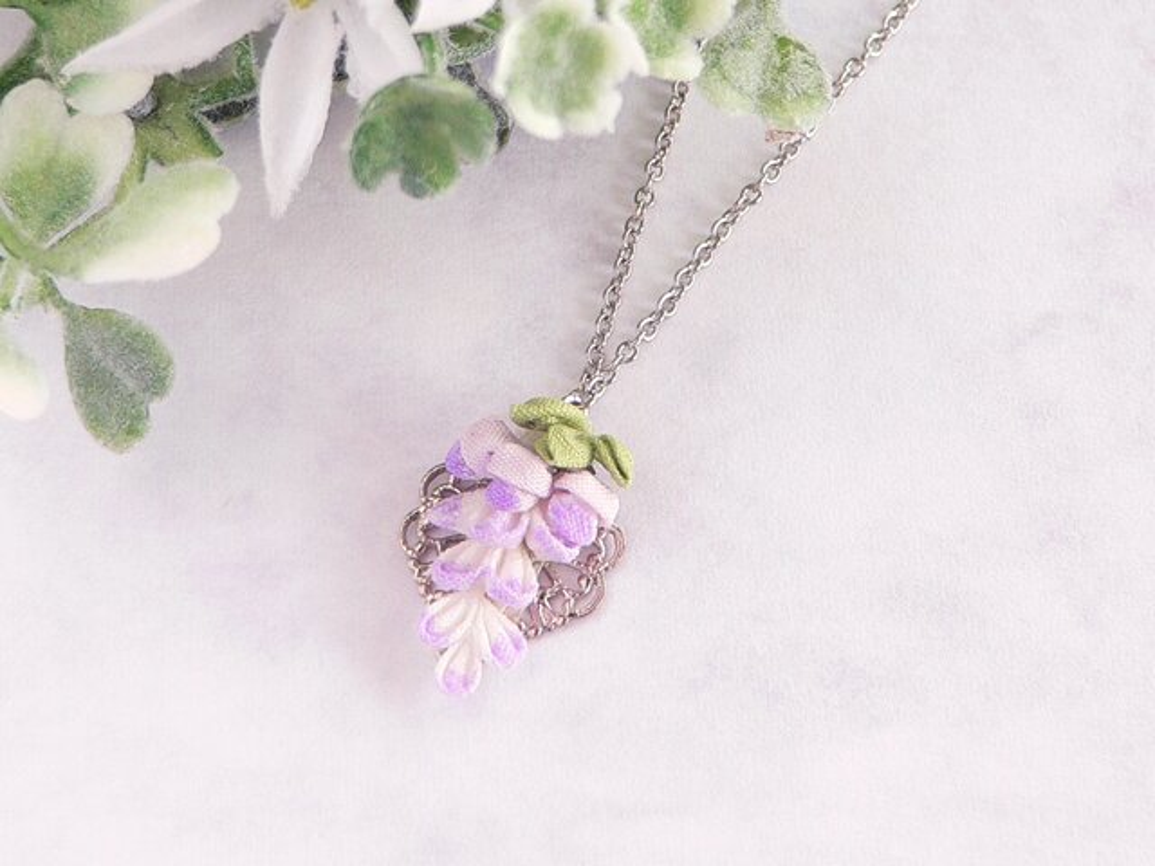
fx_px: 2436
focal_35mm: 73
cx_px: 578
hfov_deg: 26.7
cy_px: 433
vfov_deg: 20.2
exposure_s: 1/80
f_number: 2.8
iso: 80
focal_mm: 9.6
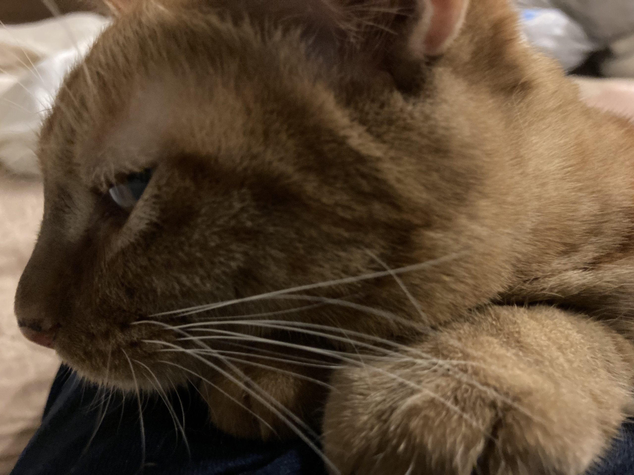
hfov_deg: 63.4
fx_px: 513
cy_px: 238
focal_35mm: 28
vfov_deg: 49.7
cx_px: 317
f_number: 1.8
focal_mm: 3.99
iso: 640
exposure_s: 1/17
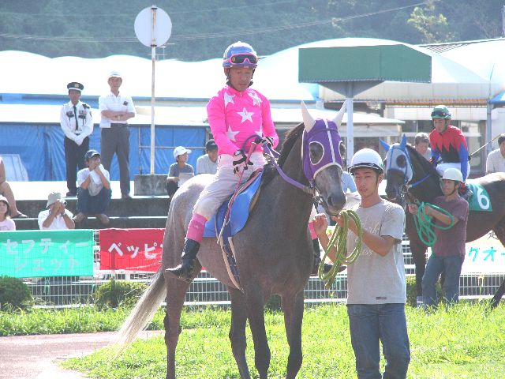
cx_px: 252
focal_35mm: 242
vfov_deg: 6.1
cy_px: 190
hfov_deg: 8.2
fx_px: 3530
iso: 50
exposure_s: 1/400
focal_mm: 40.2
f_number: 4
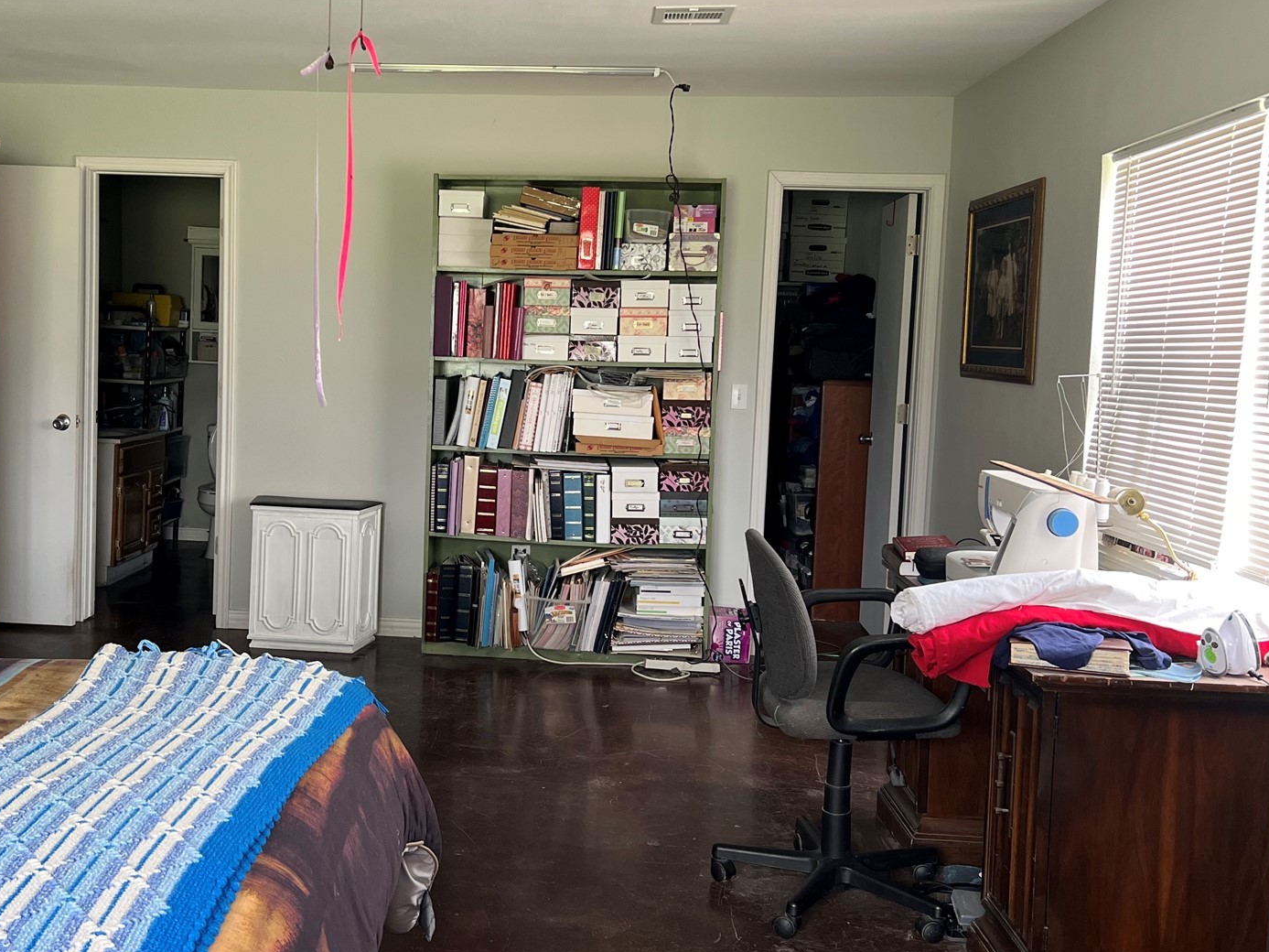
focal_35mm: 36
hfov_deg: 50.8
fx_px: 1320
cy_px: 421
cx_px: 472
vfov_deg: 39.6
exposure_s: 1/109
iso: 125
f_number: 1.5
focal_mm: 5.7
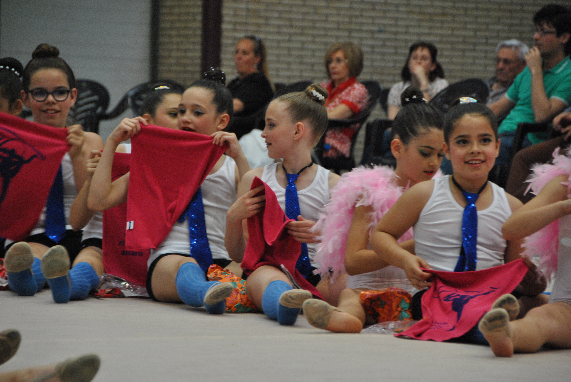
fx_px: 3335
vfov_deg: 6.6
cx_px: 286
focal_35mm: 210
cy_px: 191
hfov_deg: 9.8
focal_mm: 140
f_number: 6
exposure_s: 1/100
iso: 800
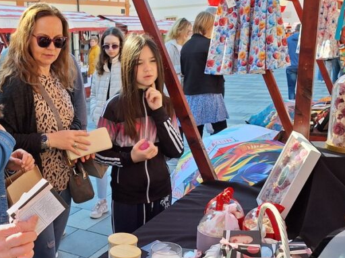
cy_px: 146
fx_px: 458
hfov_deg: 39.7
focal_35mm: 46
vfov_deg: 31.5
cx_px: 73
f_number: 1.8
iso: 40
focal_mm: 5.54
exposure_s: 1/463
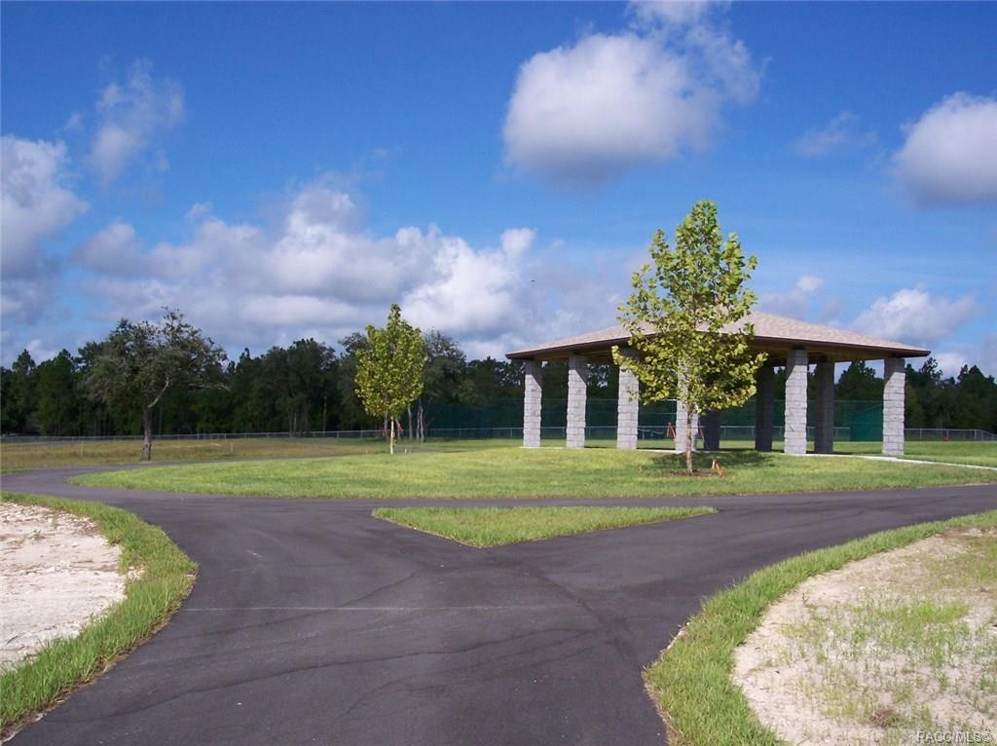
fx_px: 1093
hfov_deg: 49.0
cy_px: 373
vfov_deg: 37.7
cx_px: 498
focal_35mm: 38
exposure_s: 1/1000
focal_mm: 8
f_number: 4.8
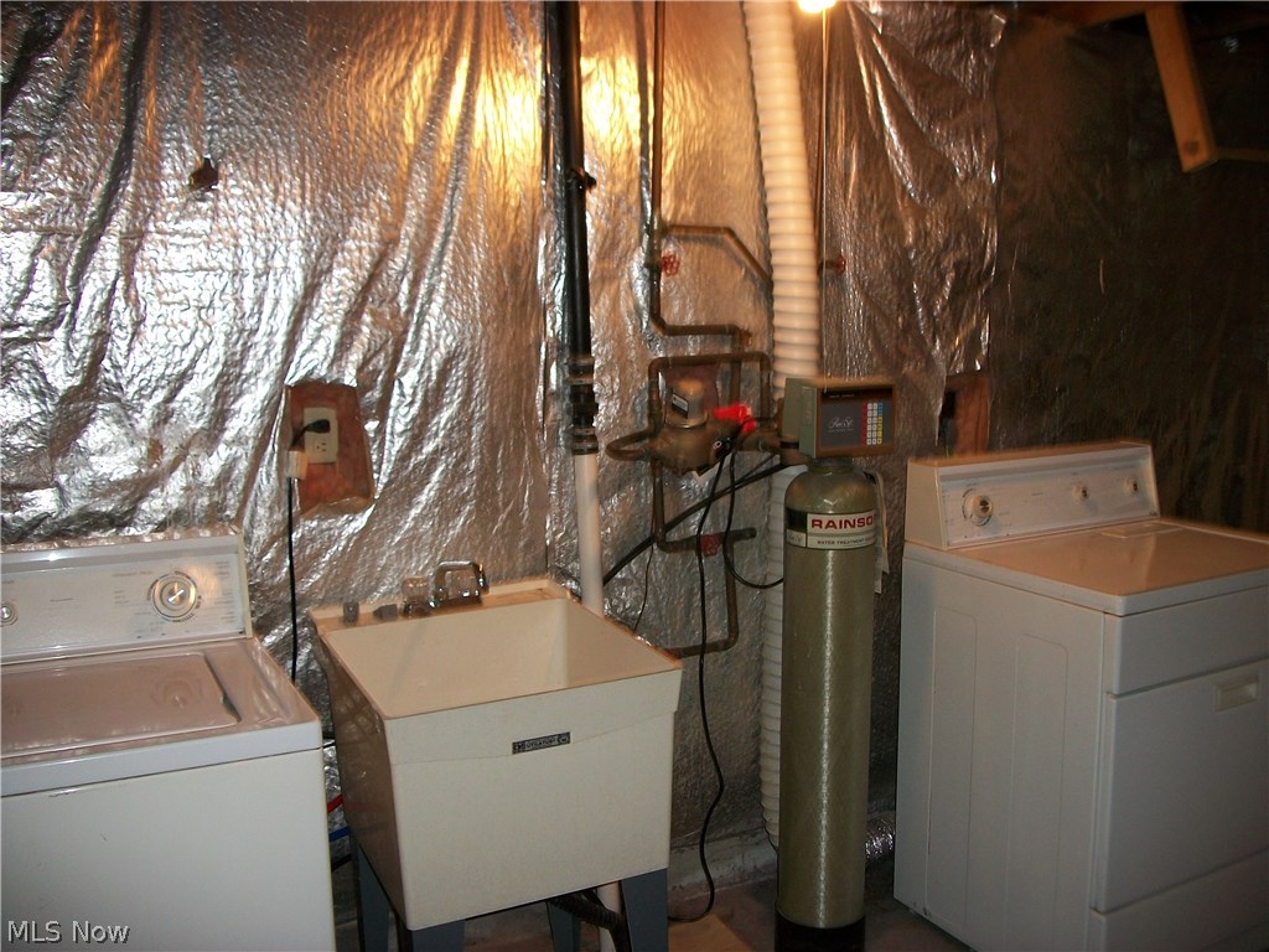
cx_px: 634
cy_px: 476
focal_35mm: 32
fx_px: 1173
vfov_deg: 44.2
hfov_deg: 56.8
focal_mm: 5.7
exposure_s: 1/30
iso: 80
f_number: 2.9
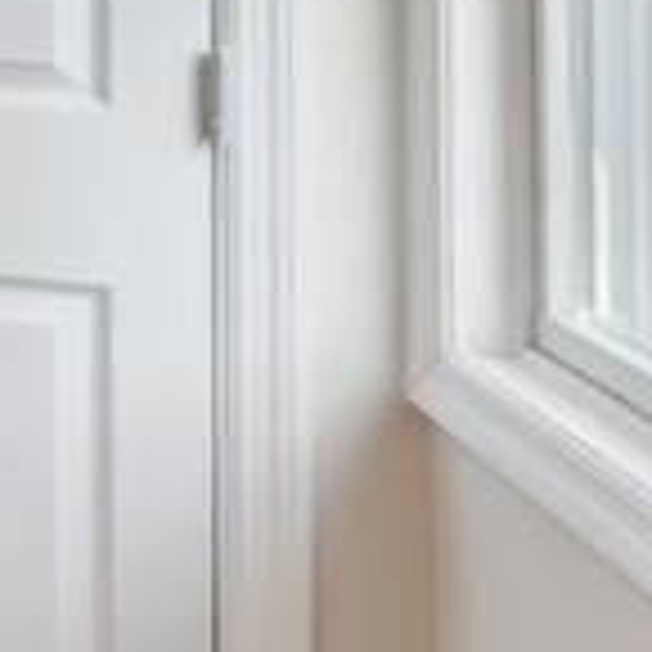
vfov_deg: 19.1
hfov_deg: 11.0
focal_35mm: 84
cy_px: -189
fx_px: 1790
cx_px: -1385
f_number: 8
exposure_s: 1/25
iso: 400
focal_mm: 14
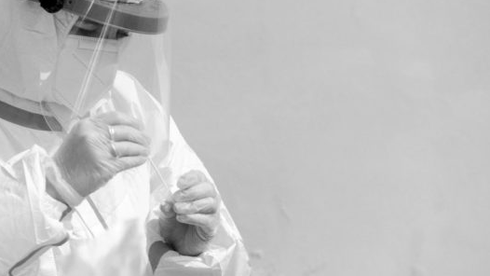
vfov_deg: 4.0
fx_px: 3976
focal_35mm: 306
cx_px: 138
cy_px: 145
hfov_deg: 7.0
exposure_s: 1/60
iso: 3200
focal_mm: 200
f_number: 6.3
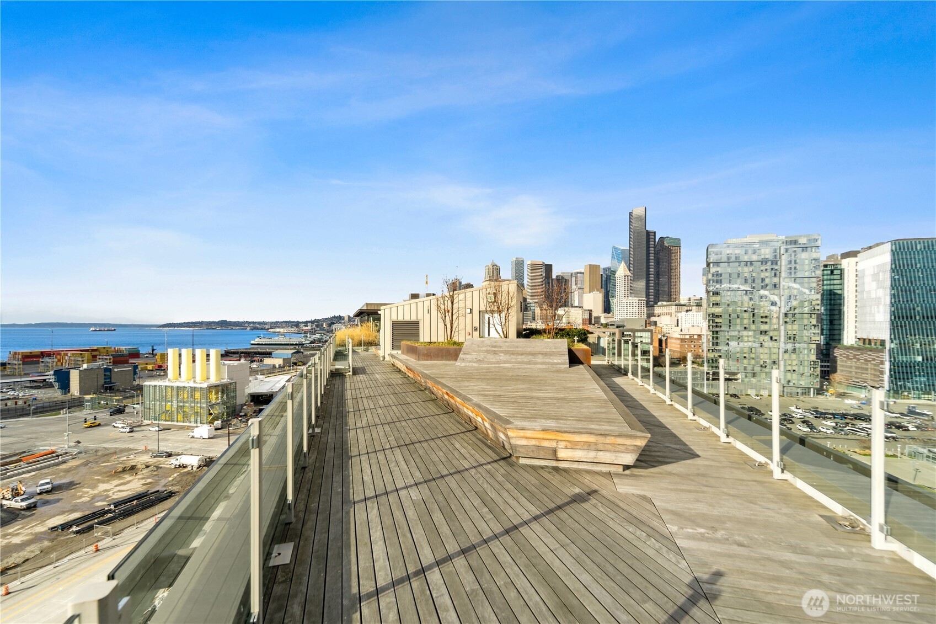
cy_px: 312
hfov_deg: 104.3
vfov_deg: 81.2
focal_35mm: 14
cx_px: 468
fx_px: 364
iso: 200
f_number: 8
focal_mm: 14
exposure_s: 1/3200
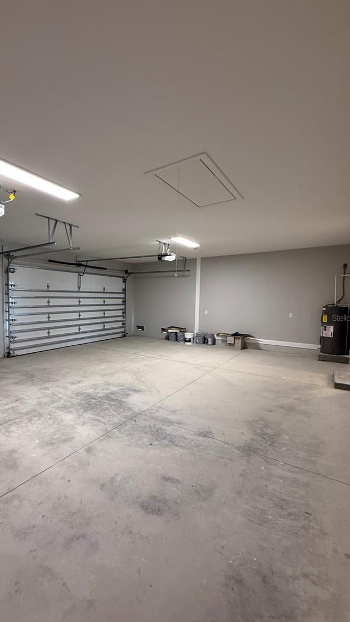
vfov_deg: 99.4
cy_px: 318
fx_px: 264
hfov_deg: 65.8
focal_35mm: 16
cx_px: 126
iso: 250
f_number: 2.2
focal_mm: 2.22
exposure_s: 1/60
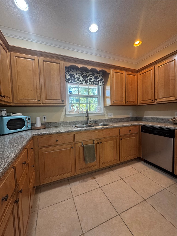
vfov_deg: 102.1
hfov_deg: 85.7
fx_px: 95
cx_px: 88
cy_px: 118
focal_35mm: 14
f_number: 2.2
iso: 200
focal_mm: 2.22
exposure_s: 1/60
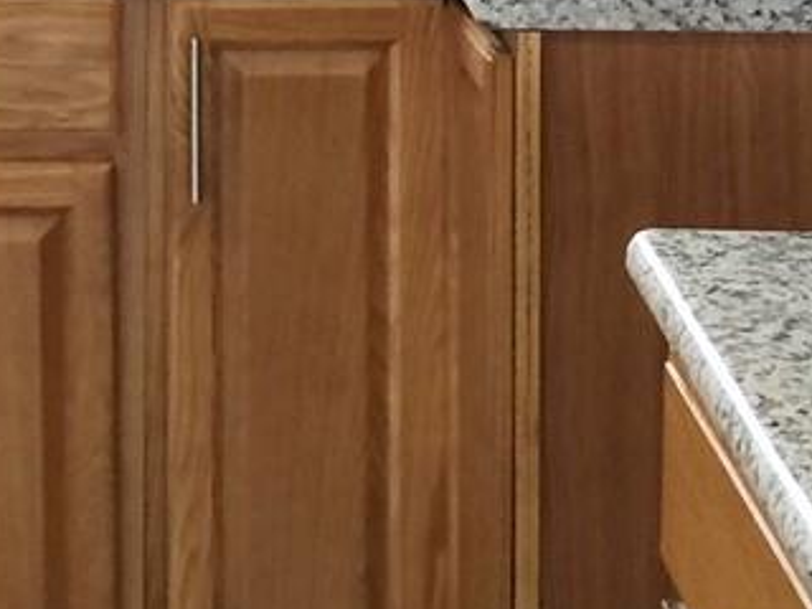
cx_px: -195
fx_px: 3401
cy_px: -396
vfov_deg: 9.8
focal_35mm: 145
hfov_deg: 13.2
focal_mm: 4.15
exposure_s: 1/30
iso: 32
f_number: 2.2
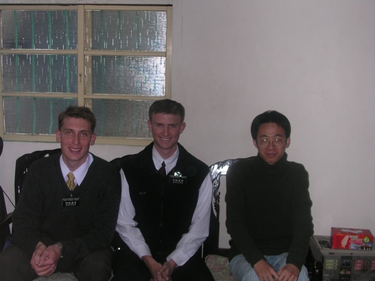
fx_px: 466
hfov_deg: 43.9
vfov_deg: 33.6
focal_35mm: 43
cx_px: 188
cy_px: 140
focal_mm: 6.6
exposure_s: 1/60
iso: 104
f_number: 2.9
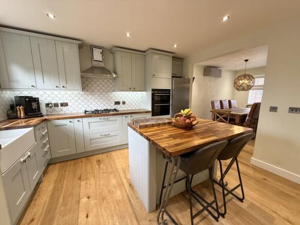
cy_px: 112
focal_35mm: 14
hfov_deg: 102.1
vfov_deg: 85.7
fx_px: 121
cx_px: 150
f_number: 2.2
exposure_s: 1/100
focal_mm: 2.22
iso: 250
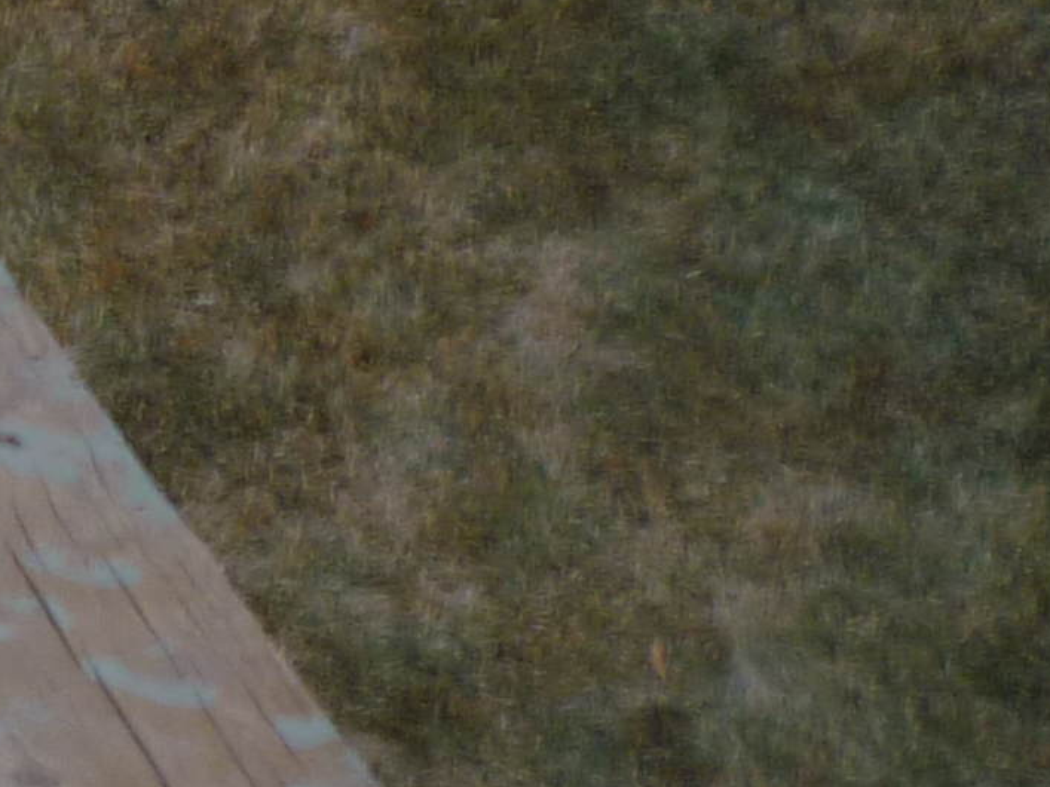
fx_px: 4974
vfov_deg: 9.0
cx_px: -879
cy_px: 453
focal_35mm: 164
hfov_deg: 11.2
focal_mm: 5.2
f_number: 3.3
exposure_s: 1/30
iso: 80
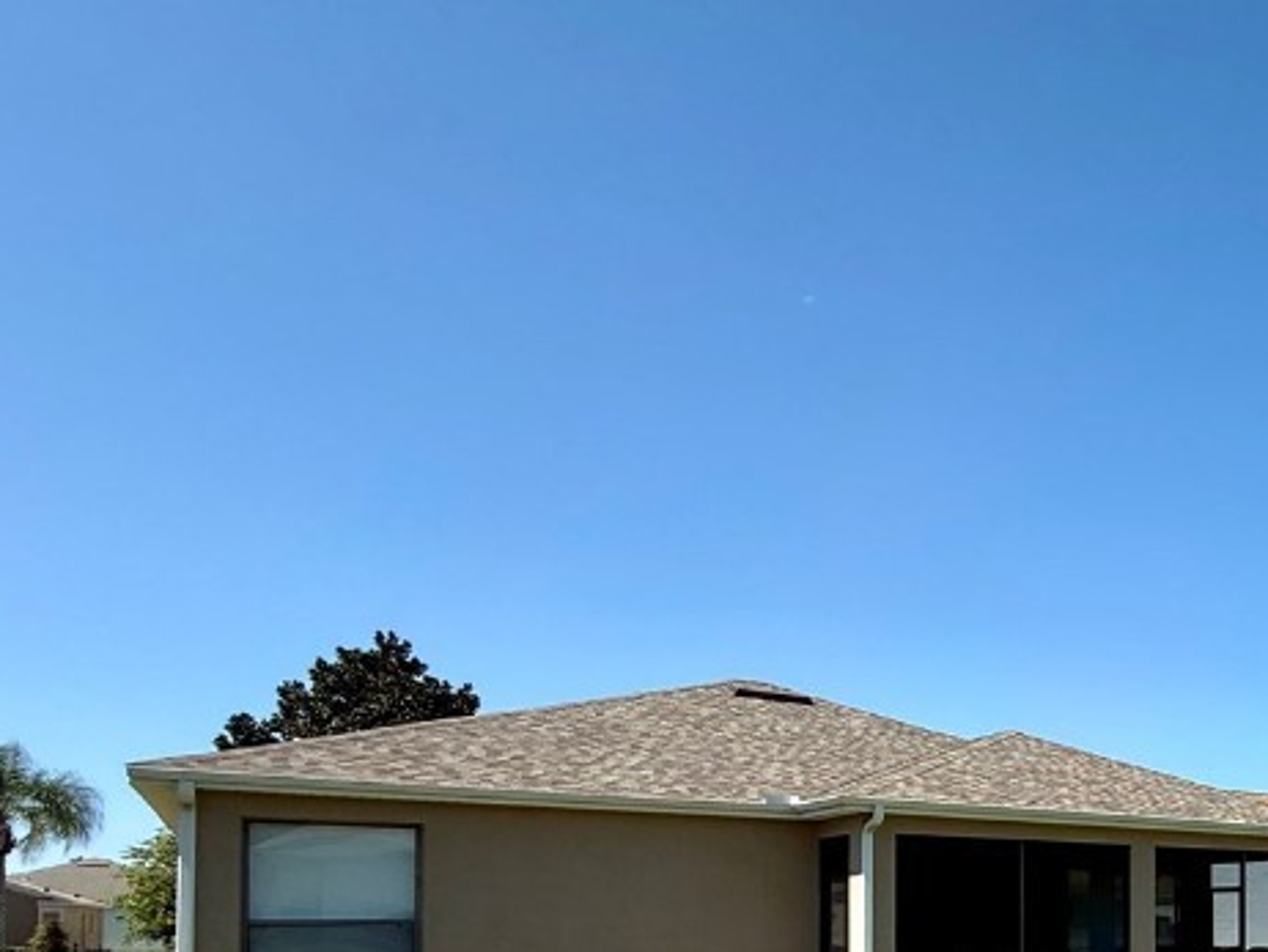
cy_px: 900
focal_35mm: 31
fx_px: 1136
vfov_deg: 41.0
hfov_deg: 45.2
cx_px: 1370
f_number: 2.2
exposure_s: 1/1656
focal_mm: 2.22
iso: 50
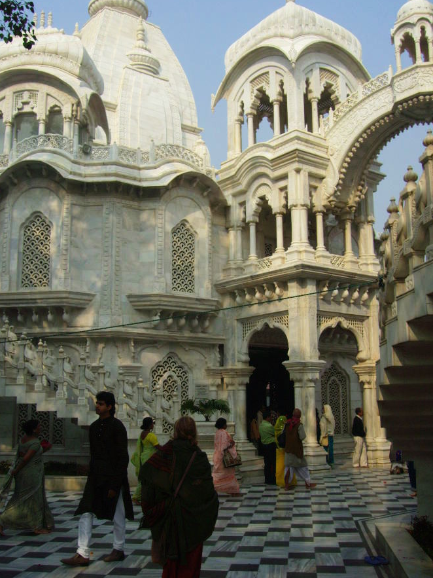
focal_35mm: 39
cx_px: 201
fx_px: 651
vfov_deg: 47.9
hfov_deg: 36.8
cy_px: 282
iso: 64
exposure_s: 1/476
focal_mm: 5.8
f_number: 4.8
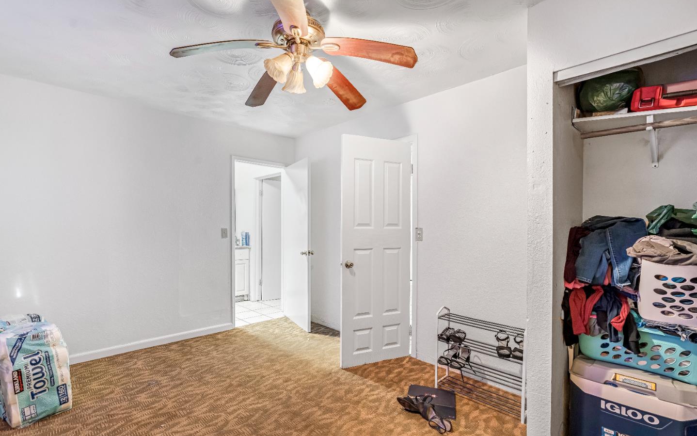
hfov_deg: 94.3
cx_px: 340
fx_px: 323
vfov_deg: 67.9
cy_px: 238
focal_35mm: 17
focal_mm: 16
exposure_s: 1
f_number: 7.1
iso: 640
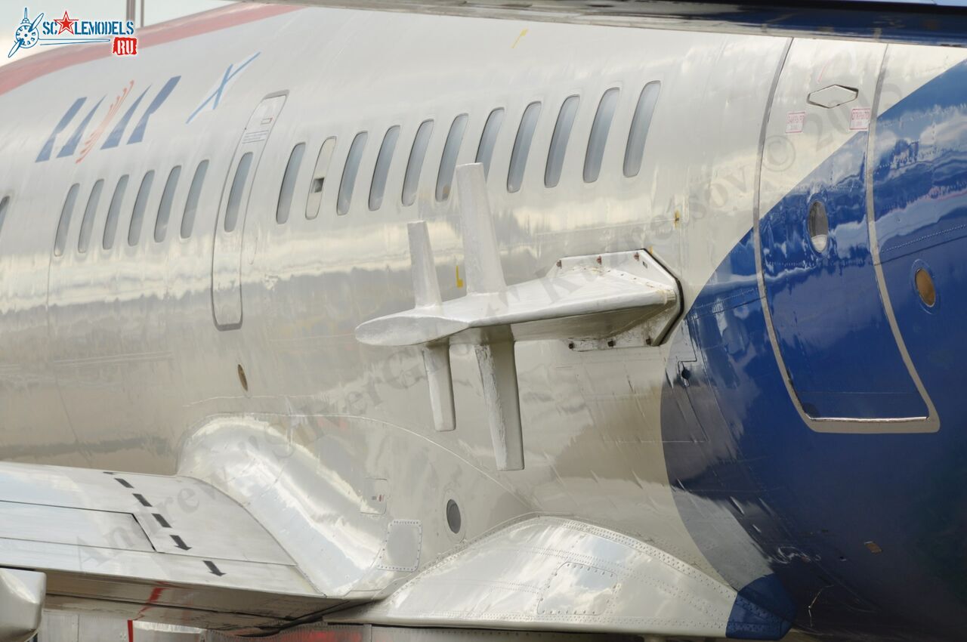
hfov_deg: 6.5
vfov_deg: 4.4
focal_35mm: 315
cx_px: 484
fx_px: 8450
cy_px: 321
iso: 200
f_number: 8
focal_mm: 210
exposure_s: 1/320
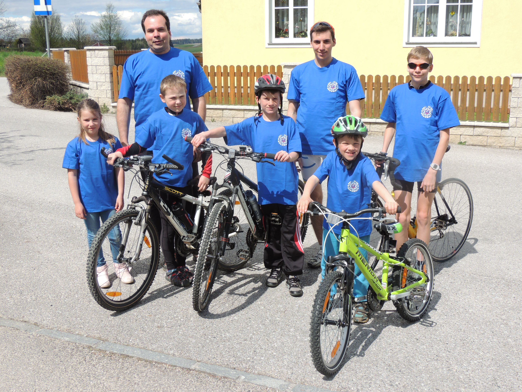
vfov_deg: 36.0
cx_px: 261
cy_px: 196
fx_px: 603
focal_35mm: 40
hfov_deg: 46.8
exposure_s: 1/1000
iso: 100
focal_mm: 7.1
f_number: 3.3
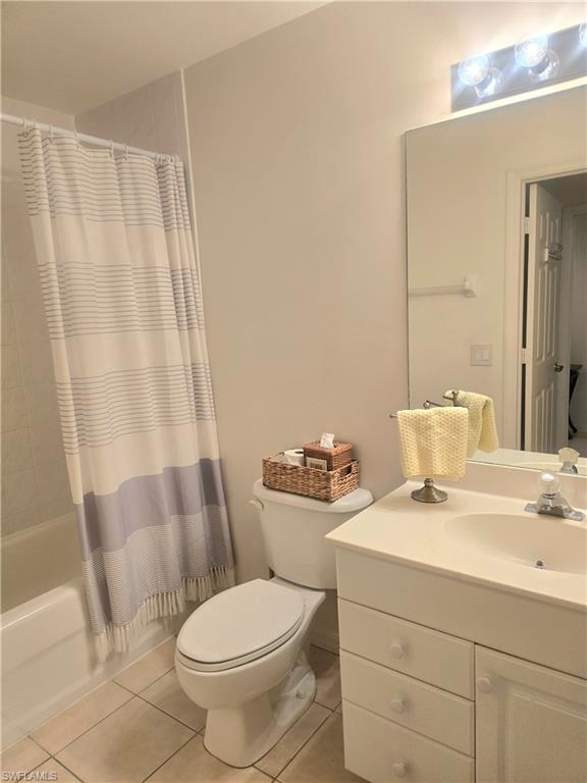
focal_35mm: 23
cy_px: 392
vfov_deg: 73.9
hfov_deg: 58.9
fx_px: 520
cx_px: 294
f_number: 1.7
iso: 64
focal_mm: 6.3
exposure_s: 1/120
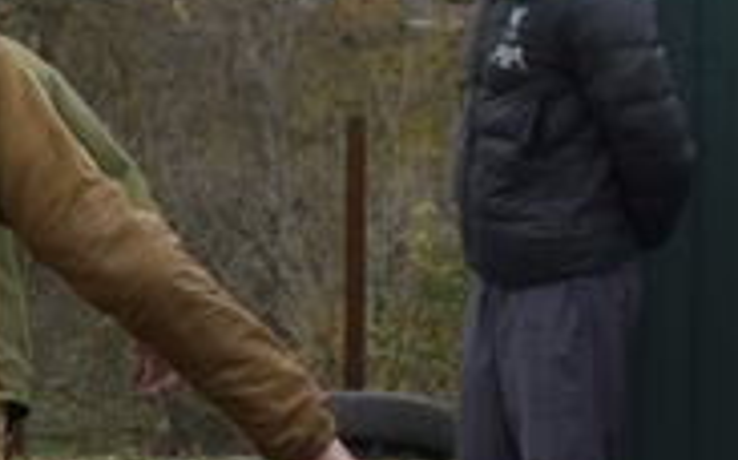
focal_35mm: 138
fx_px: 2773
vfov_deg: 9.5
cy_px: 369
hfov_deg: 14.4
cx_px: -282
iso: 400
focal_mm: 22
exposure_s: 1/125
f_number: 5.6
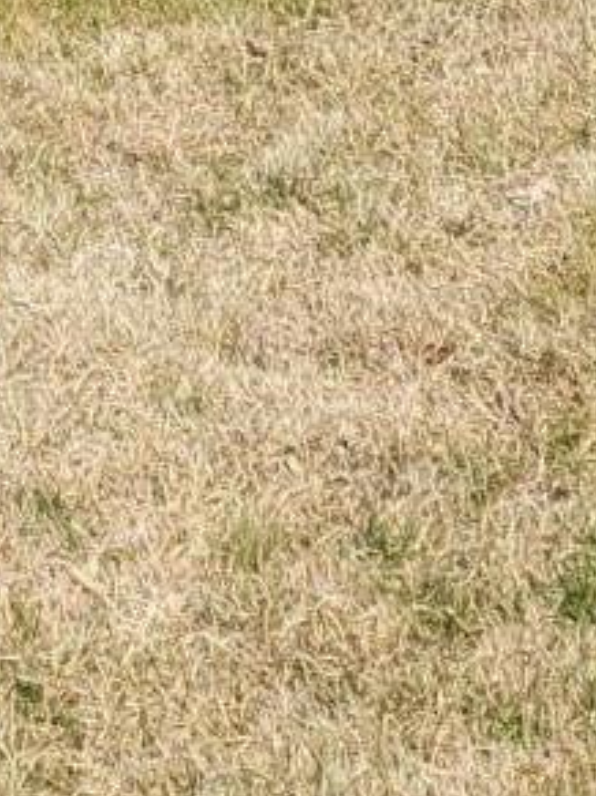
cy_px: -1649
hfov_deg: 7.9
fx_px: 4112
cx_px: -569
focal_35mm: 179
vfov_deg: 8.9
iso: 40
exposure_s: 1/1973
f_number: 1.8
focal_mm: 5.4
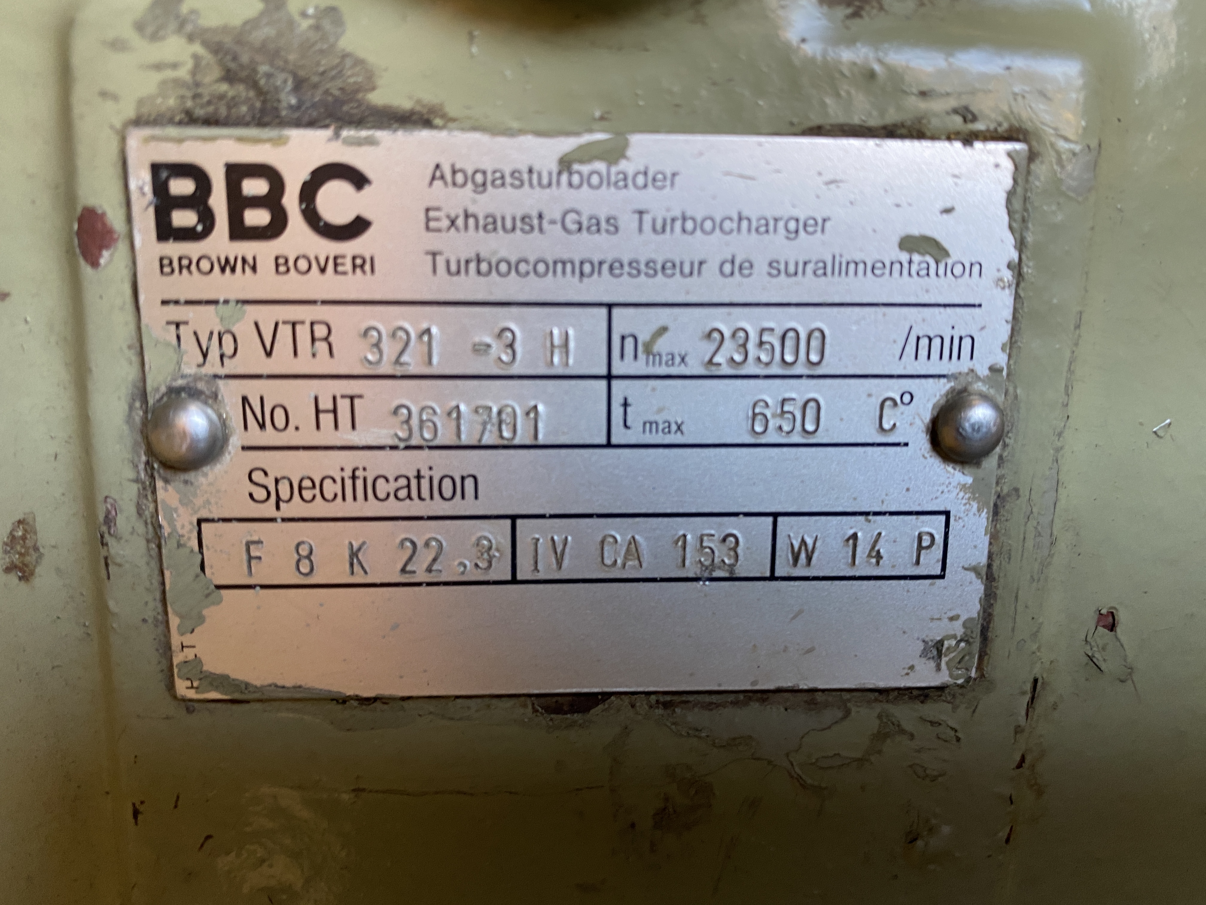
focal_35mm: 26
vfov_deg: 53.1
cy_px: 452
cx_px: 603
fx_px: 906
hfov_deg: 67.3
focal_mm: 4.25
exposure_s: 1/72
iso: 125
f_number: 1.8
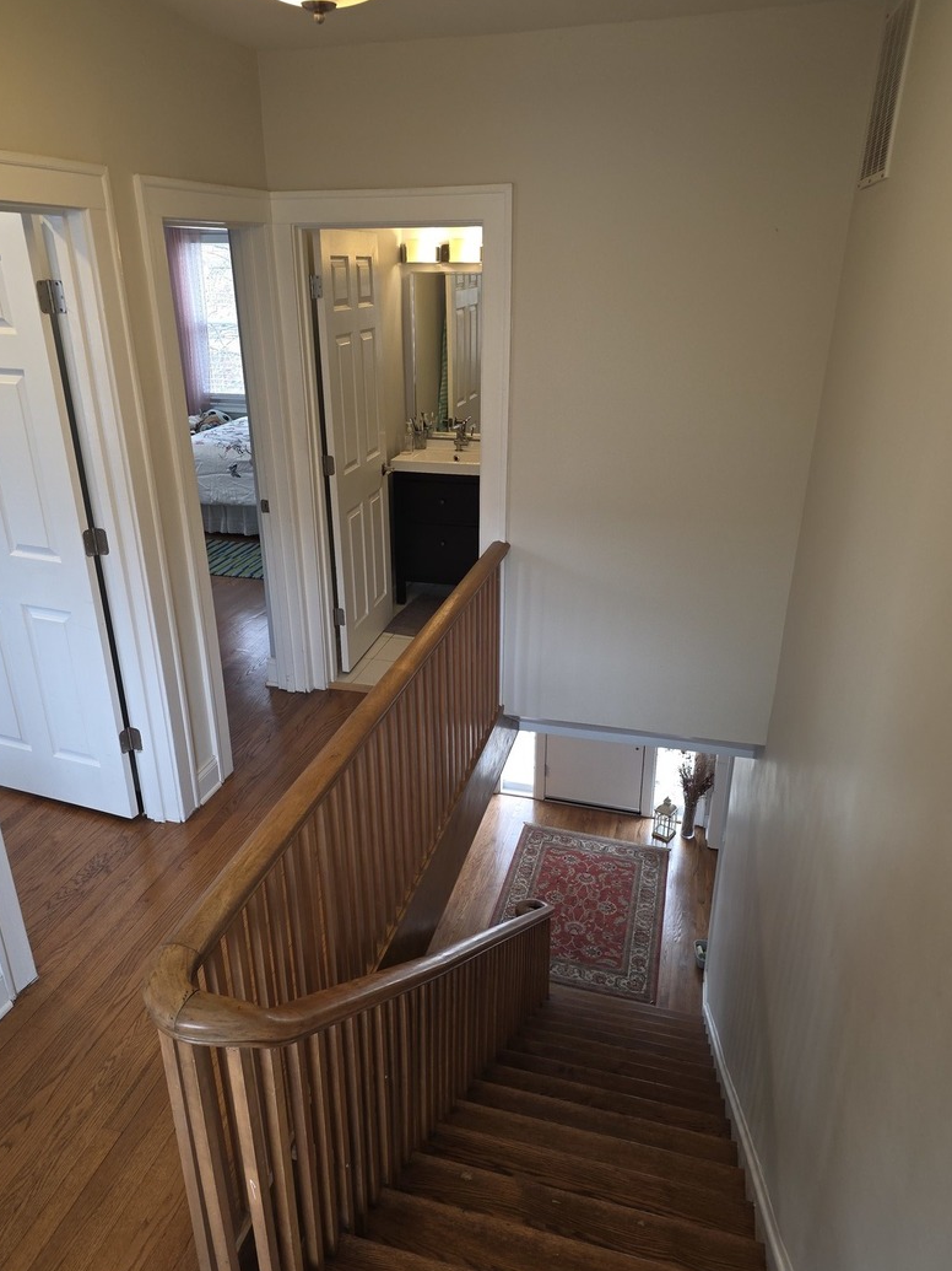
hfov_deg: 56.8
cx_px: 460
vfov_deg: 71.6
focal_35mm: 24
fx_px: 880
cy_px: 650
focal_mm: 6.25
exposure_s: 1/60
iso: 125
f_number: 1.7
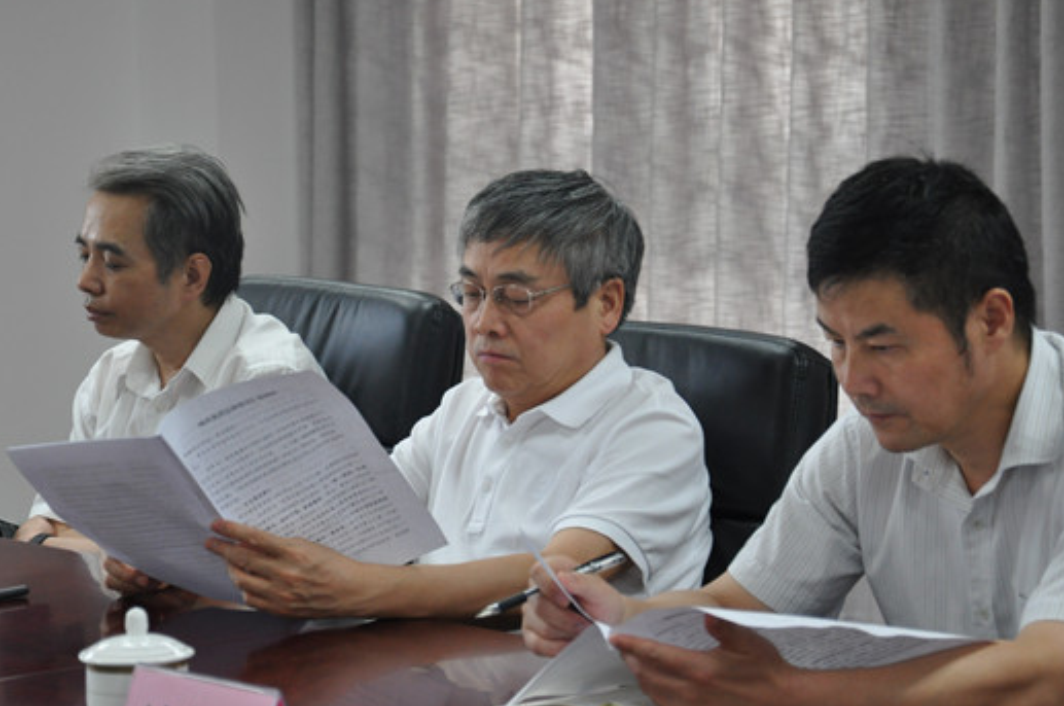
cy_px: 299
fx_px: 3895
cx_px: 554
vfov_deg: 10.4
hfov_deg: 15.6
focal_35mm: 132
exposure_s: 1/50
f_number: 5.3
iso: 1000
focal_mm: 70
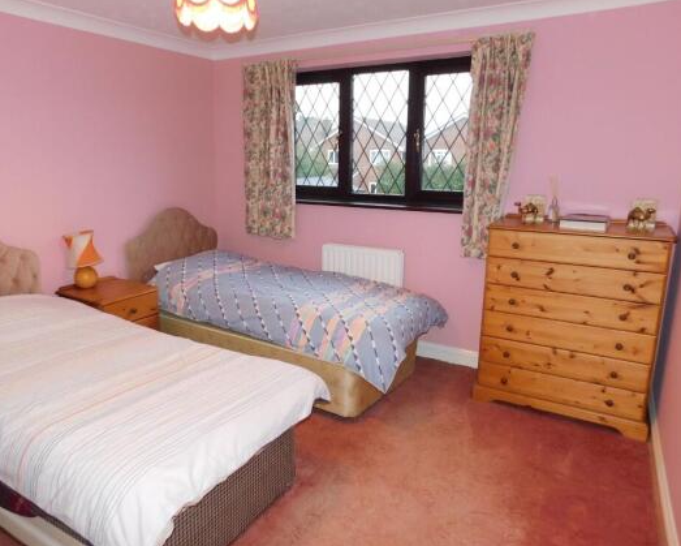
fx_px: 504
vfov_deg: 56.8
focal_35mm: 25
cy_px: 270
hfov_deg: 67.9
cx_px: 307
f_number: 3
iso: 200
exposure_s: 1/30
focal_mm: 4
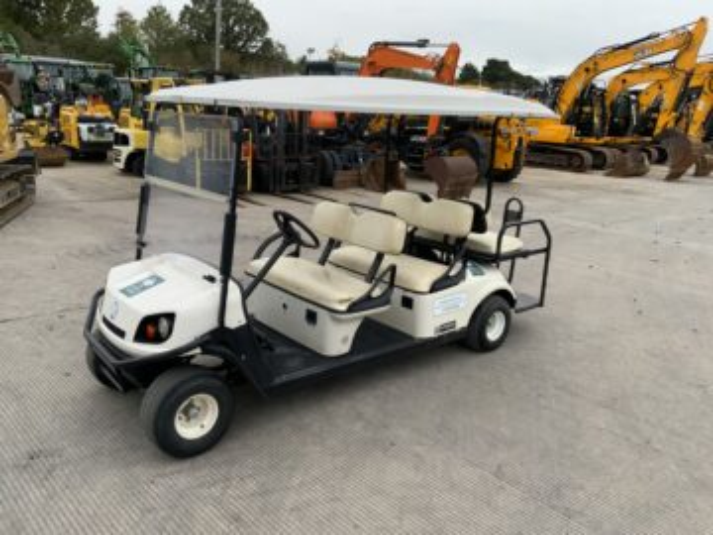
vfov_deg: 48.2
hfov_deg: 61.7
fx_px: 597
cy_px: 268
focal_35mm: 29
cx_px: 356
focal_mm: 3
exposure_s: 1/122
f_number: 1.8
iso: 50
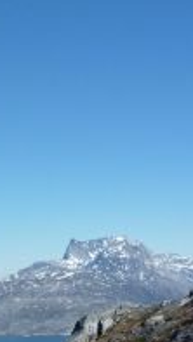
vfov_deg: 24.0
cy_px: 372
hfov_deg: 13.1
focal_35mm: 83
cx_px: -160
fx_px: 754
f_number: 5.6
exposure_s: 1/500
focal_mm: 4.1
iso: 80
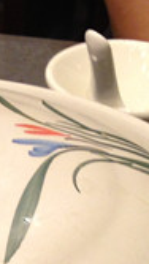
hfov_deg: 7.0
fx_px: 1207
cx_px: -54
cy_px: 447
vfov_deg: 11.7
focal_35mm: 172
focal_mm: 4.13
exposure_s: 1/20
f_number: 2.4
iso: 80
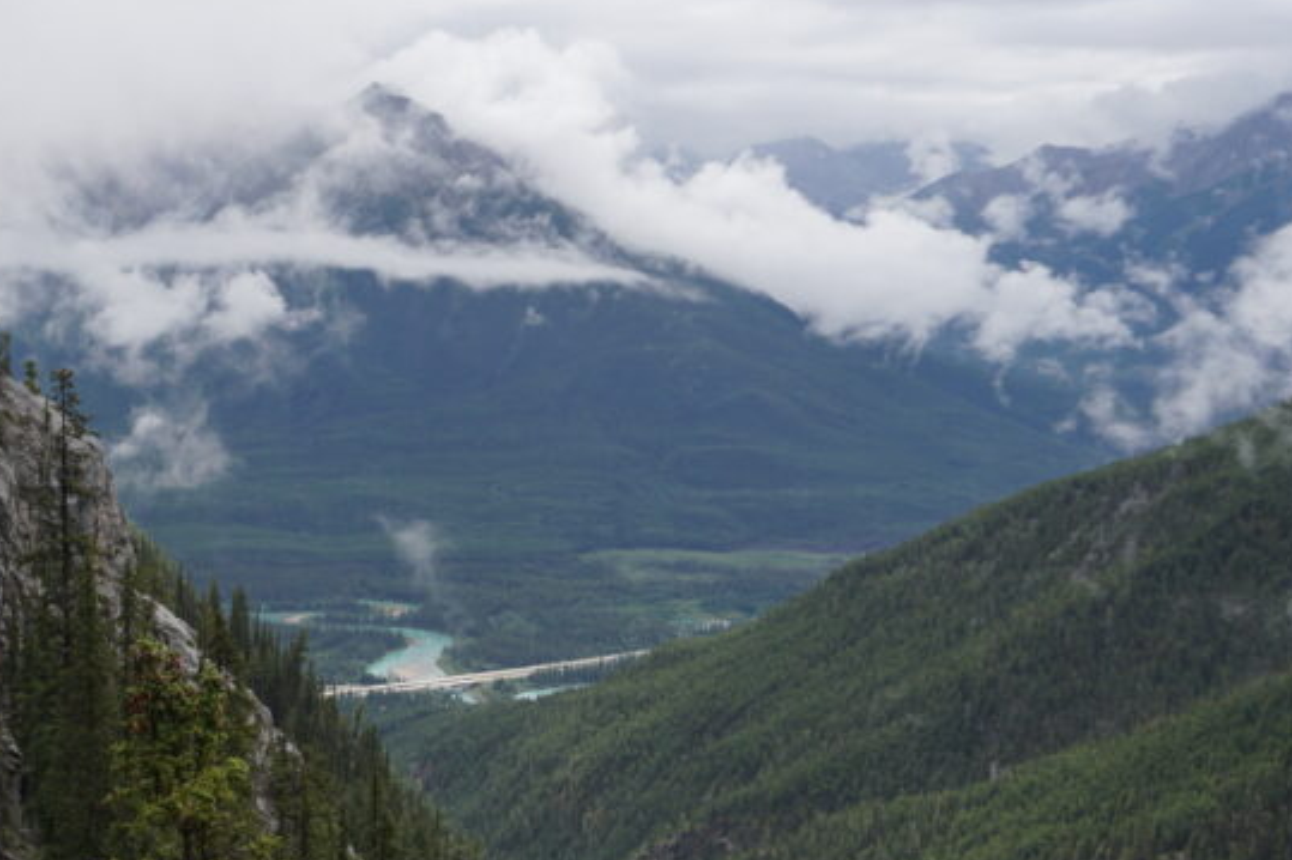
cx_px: 348
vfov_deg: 23.8
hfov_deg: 34.4
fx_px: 2045
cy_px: 459
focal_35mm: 57
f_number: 4
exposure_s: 1/1600
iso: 125
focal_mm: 20
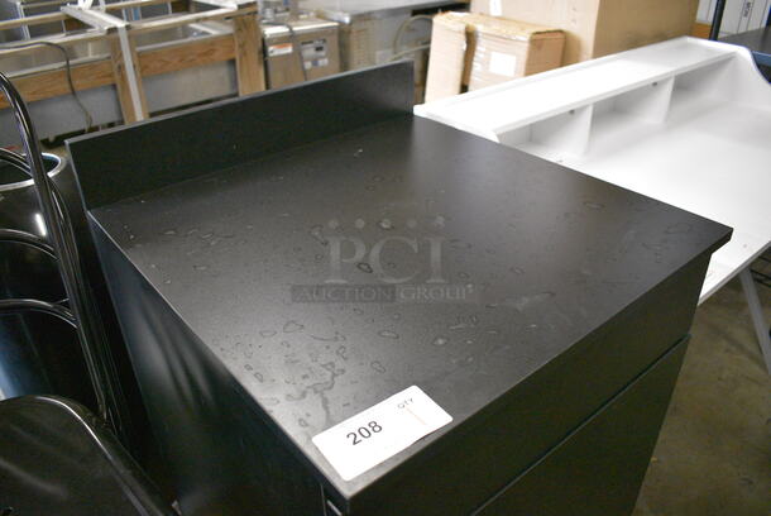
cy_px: 258
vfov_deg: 48.0
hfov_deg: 67.3
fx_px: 579
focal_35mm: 27
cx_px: 386
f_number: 3.5
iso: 5600
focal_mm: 18
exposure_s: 1/125
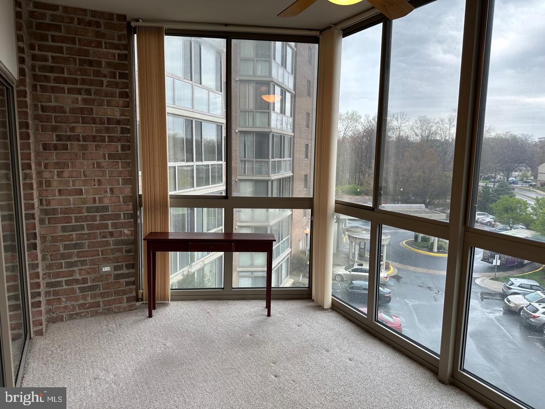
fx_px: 378
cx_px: 272
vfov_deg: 56.8
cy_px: 204
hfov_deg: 71.6
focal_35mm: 24
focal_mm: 6.86
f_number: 1.78
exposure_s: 1/145
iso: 64
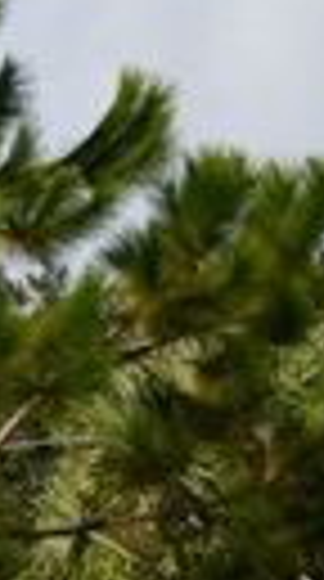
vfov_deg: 7.0
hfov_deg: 3.7
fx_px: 4640
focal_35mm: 302
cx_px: -1062
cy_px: 904
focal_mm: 29
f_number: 9
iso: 100
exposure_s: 1/320
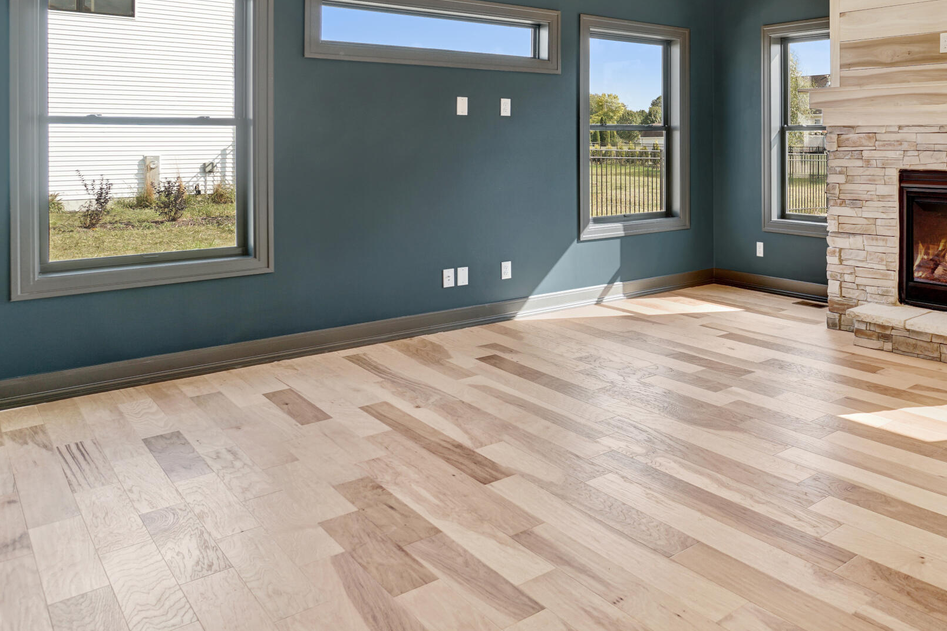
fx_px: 736
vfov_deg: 44.5
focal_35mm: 28
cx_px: 817
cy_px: 144
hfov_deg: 58.0
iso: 100
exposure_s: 1/80
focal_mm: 10
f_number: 5
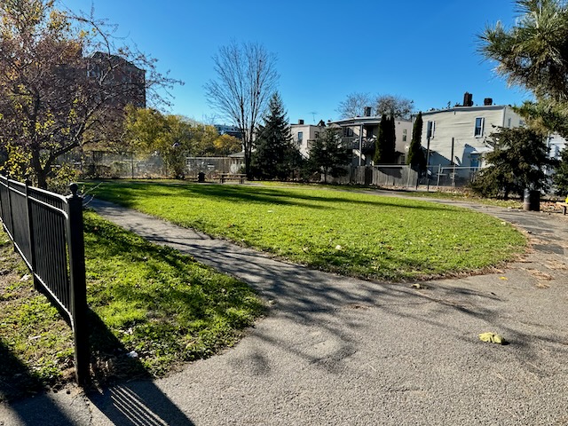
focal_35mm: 24
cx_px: 284
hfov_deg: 71.6
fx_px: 394
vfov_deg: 56.8
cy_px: 213
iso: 80
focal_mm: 6.86
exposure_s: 1/2959
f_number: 1.78
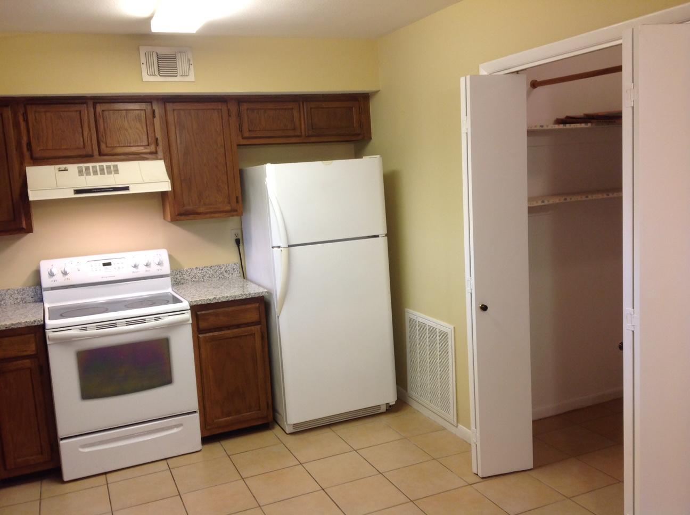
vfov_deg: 40.6
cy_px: 258
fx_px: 697
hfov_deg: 52.7
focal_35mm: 35
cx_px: 345
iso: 50
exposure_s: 1/15
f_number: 2.4
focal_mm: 4.28
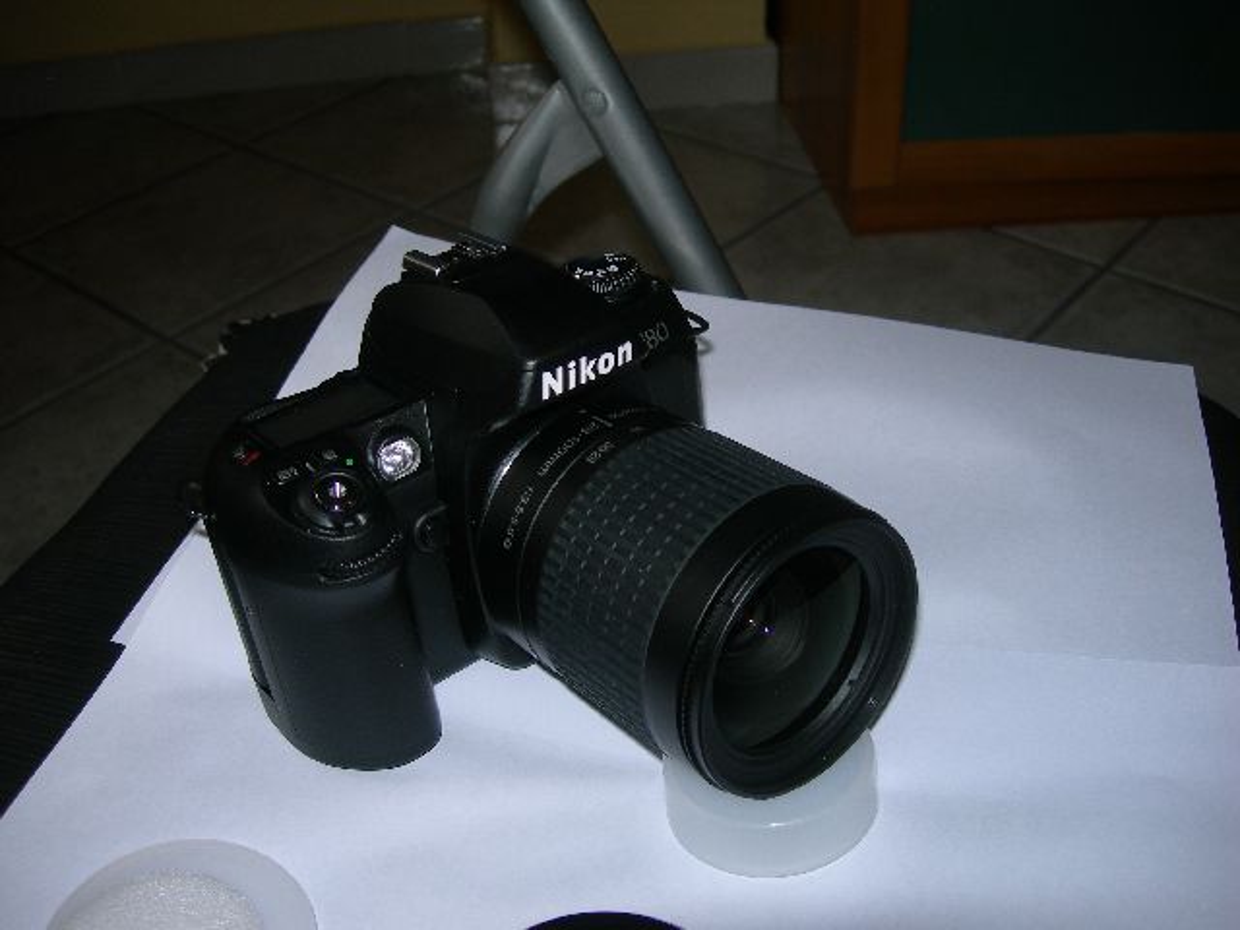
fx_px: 1361
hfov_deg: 49.0
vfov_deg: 37.7
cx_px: 620
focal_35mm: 38
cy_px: 465
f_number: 2.8
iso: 50
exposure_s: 1/60.1
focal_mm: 7.8
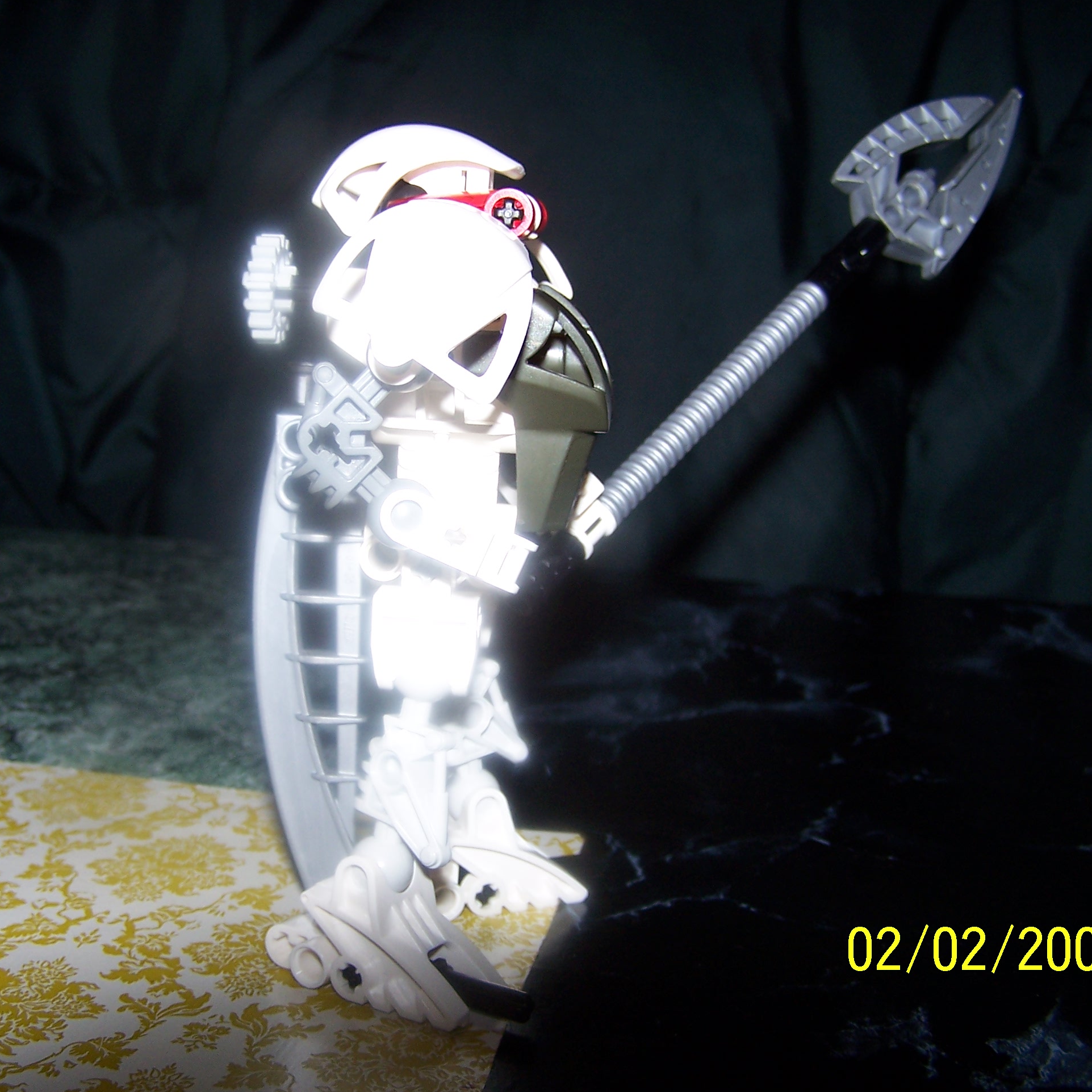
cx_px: 478
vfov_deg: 37.6
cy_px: 546
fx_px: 1606
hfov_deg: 37.5
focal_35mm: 45
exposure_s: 1/60
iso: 80
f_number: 2.8
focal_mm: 6.3
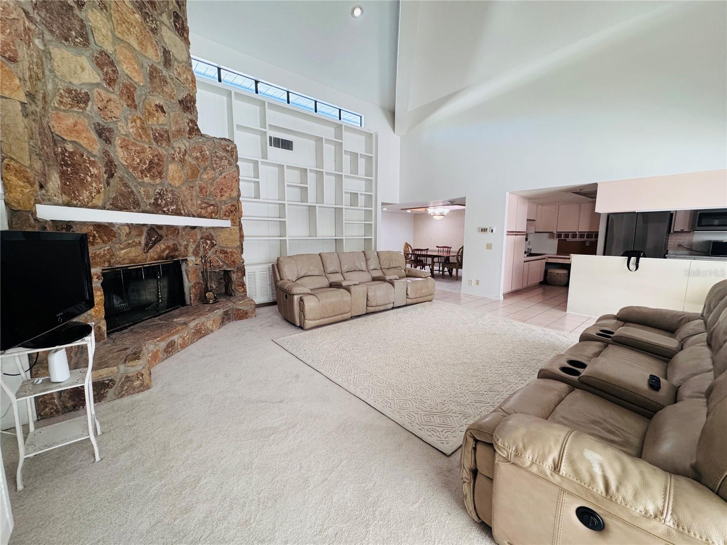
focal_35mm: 14
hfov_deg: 102.1
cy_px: 272
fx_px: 294
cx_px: 364
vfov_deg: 85.7
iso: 250
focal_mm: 2.22
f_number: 2.2
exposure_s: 1/60
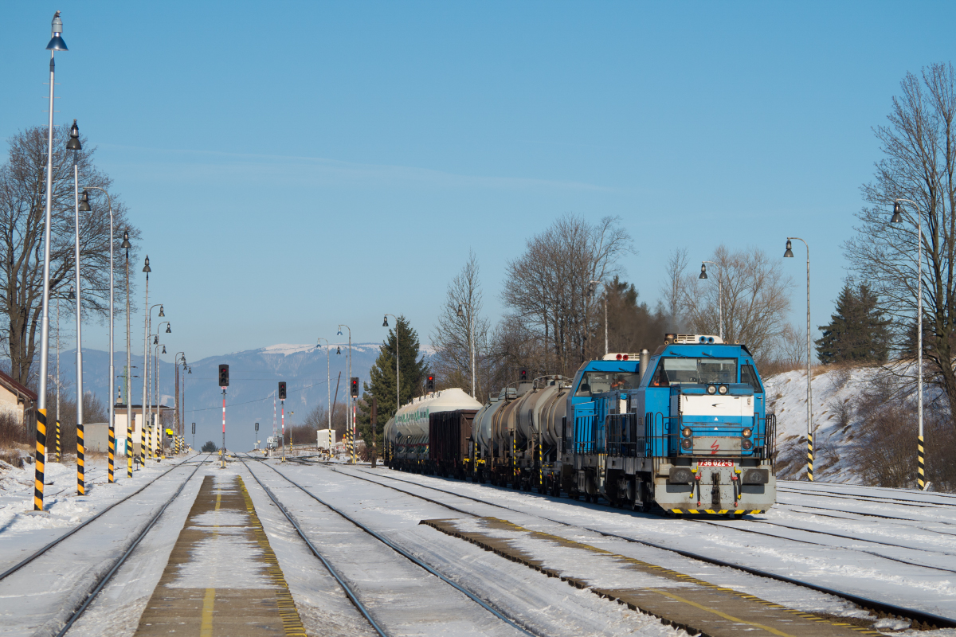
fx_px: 3771
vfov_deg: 9.7
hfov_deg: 14.4
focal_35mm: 142
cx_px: 478
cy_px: 318
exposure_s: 1/1250
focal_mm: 95
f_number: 8
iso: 200
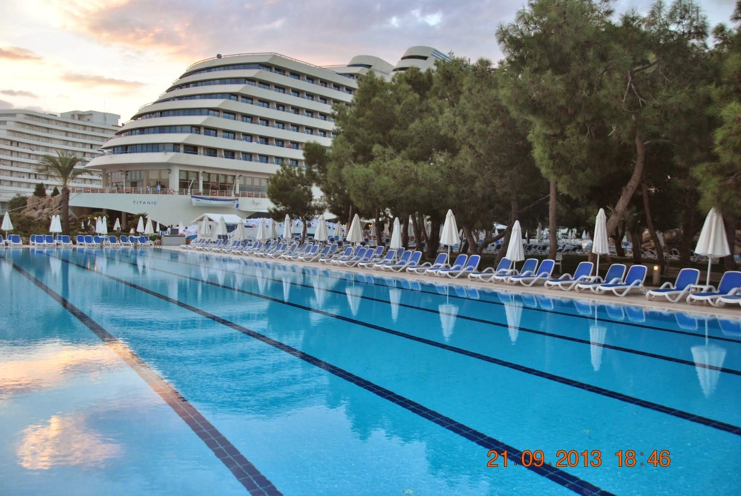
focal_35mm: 30
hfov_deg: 61.9
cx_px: 370
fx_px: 618
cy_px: 248
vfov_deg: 43.7
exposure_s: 1/100
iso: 200
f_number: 3.5
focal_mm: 20
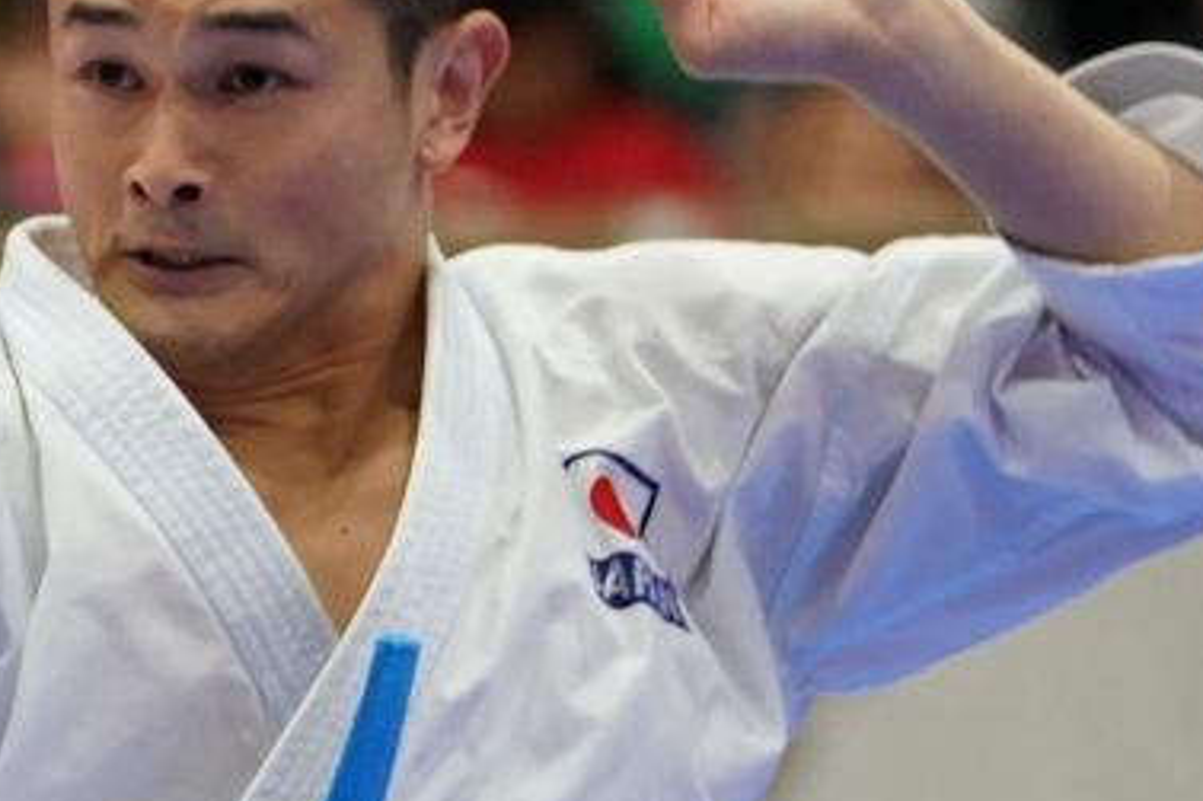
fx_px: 26153
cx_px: -498
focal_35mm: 783
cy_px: 1487
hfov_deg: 2.6
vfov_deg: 1.8
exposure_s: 1/500
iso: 2000
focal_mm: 164
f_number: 2.8
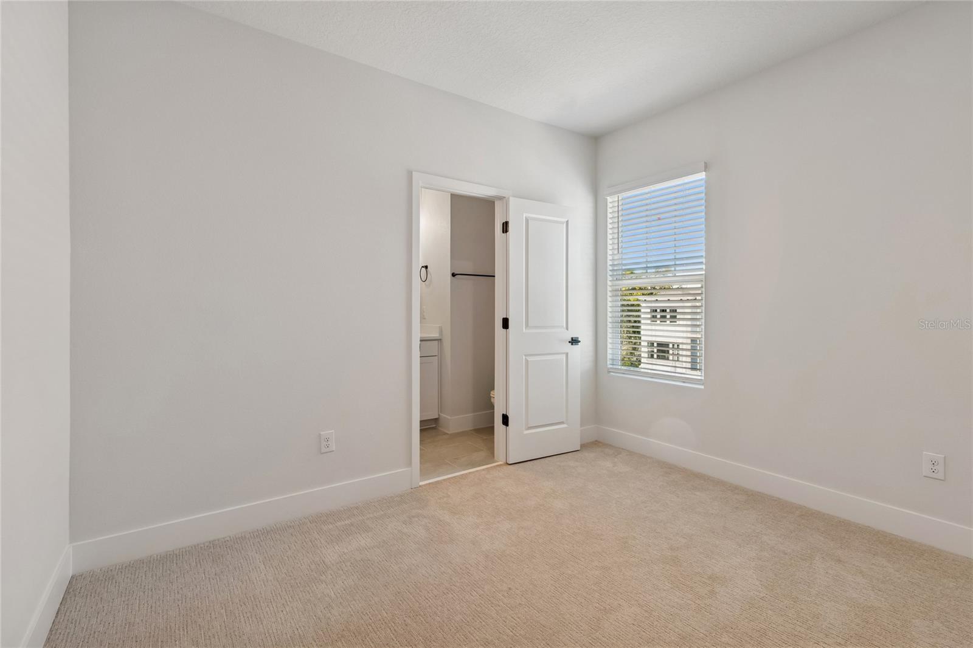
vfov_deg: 77.3
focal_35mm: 15
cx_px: 486
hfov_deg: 100.4
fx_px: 405
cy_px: 324
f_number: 7.1
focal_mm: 10
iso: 100
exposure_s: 1/15
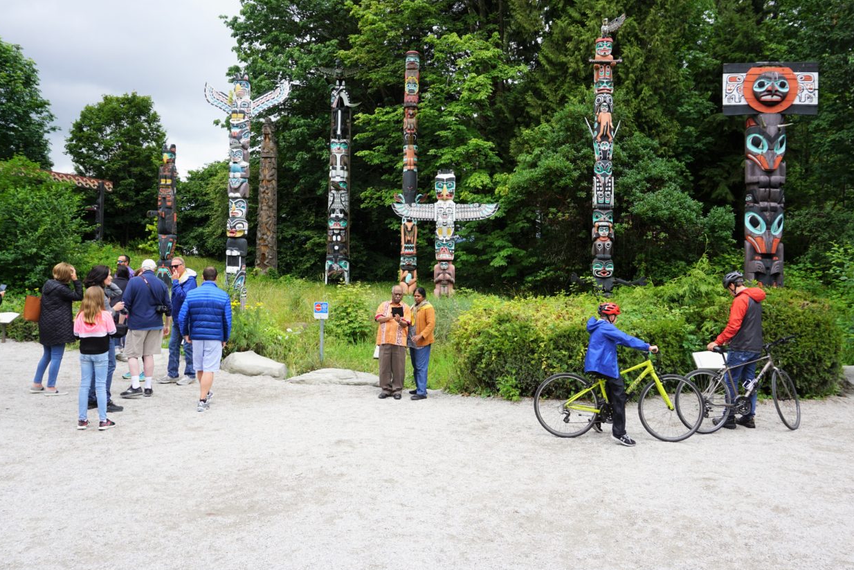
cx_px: 458
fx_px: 664
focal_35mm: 28
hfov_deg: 65.4
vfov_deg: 46.3
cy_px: 243
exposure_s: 1/80
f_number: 8
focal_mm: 16
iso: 100
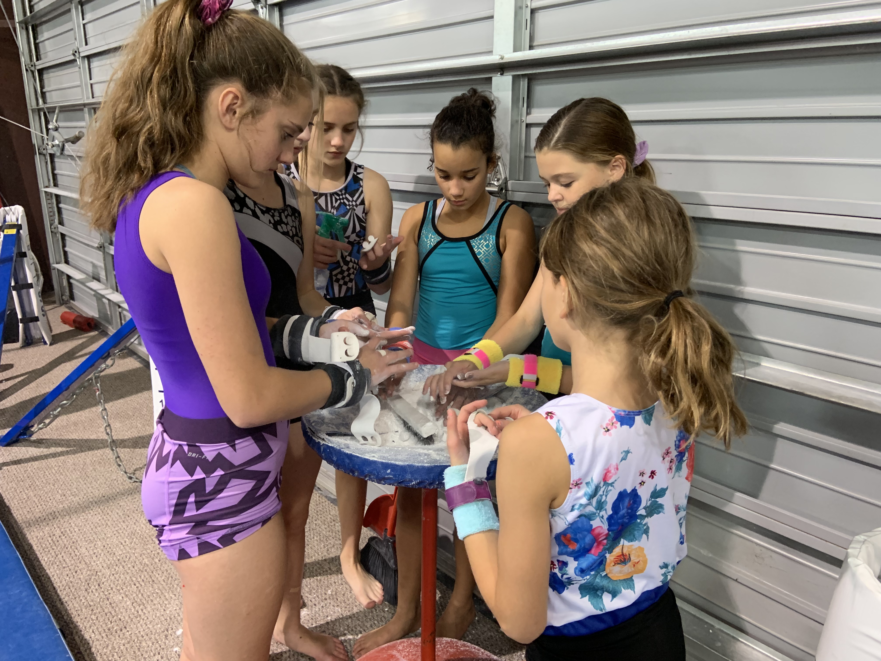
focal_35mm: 26
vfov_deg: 53.1
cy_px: 330
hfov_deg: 67.3
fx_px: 662
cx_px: 440
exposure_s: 1/40
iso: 250
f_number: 1.8
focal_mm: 4.25
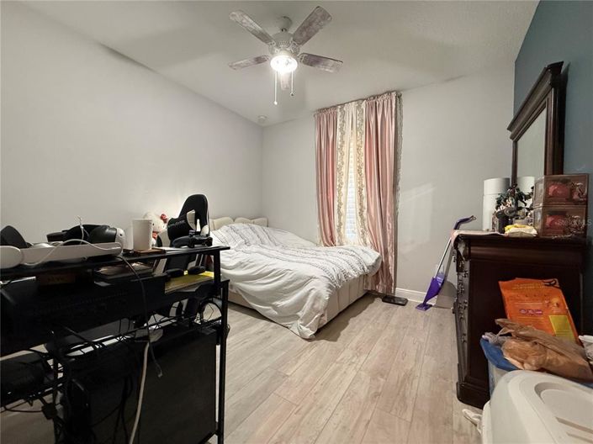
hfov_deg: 102.1
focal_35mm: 14
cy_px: 222
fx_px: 240
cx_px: 296
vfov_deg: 85.6
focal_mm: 2.22
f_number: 2.2
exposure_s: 1/60
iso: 400
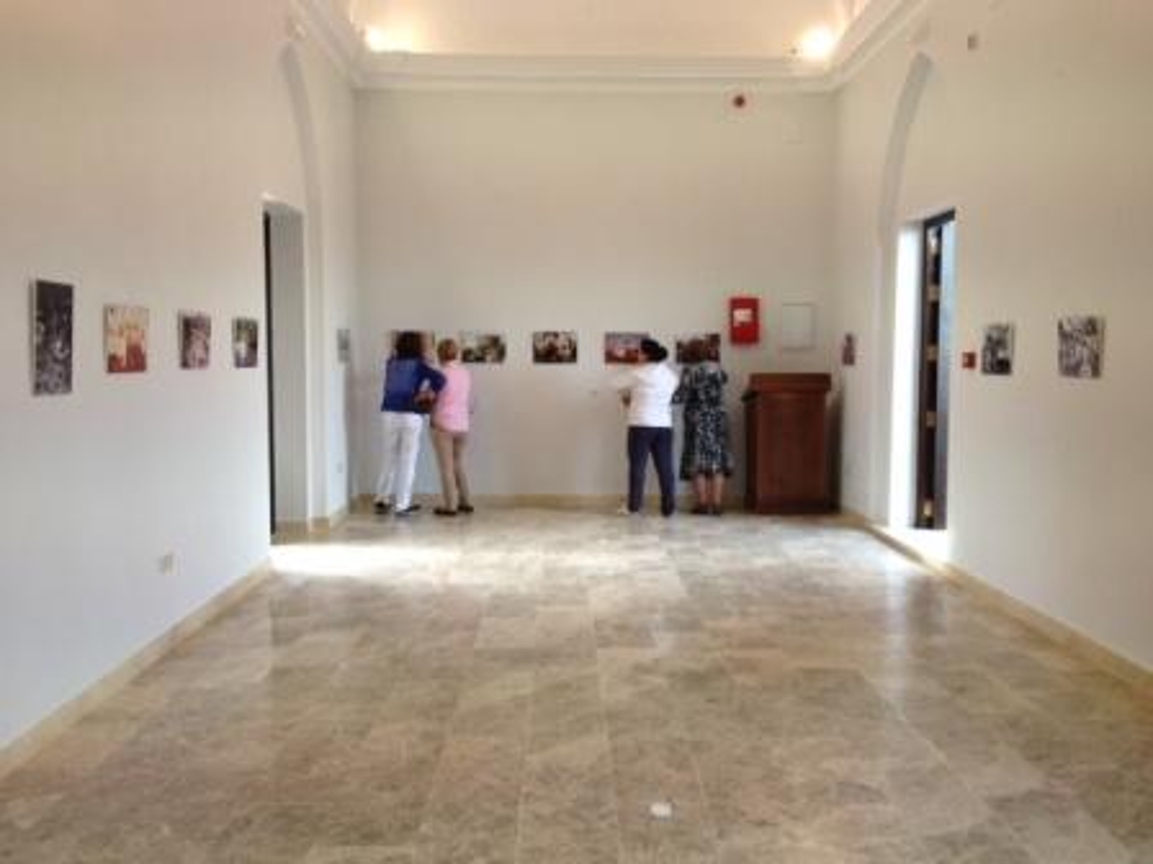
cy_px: 432
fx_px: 1099
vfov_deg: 42.9
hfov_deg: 55.4
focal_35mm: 33
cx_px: 576
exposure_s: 1/60
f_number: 2.4
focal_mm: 4.13
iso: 64
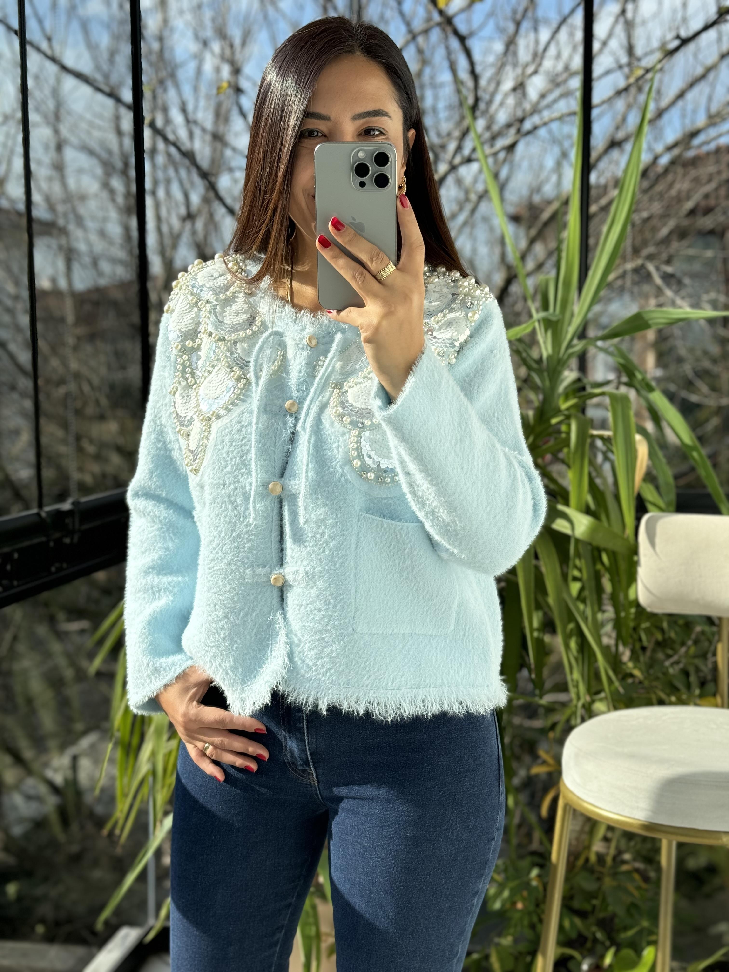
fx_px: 1348
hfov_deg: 30.3
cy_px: 486
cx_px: 364
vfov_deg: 39.7
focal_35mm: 48
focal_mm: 6.76
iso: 64
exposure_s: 1/1215
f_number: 1.78
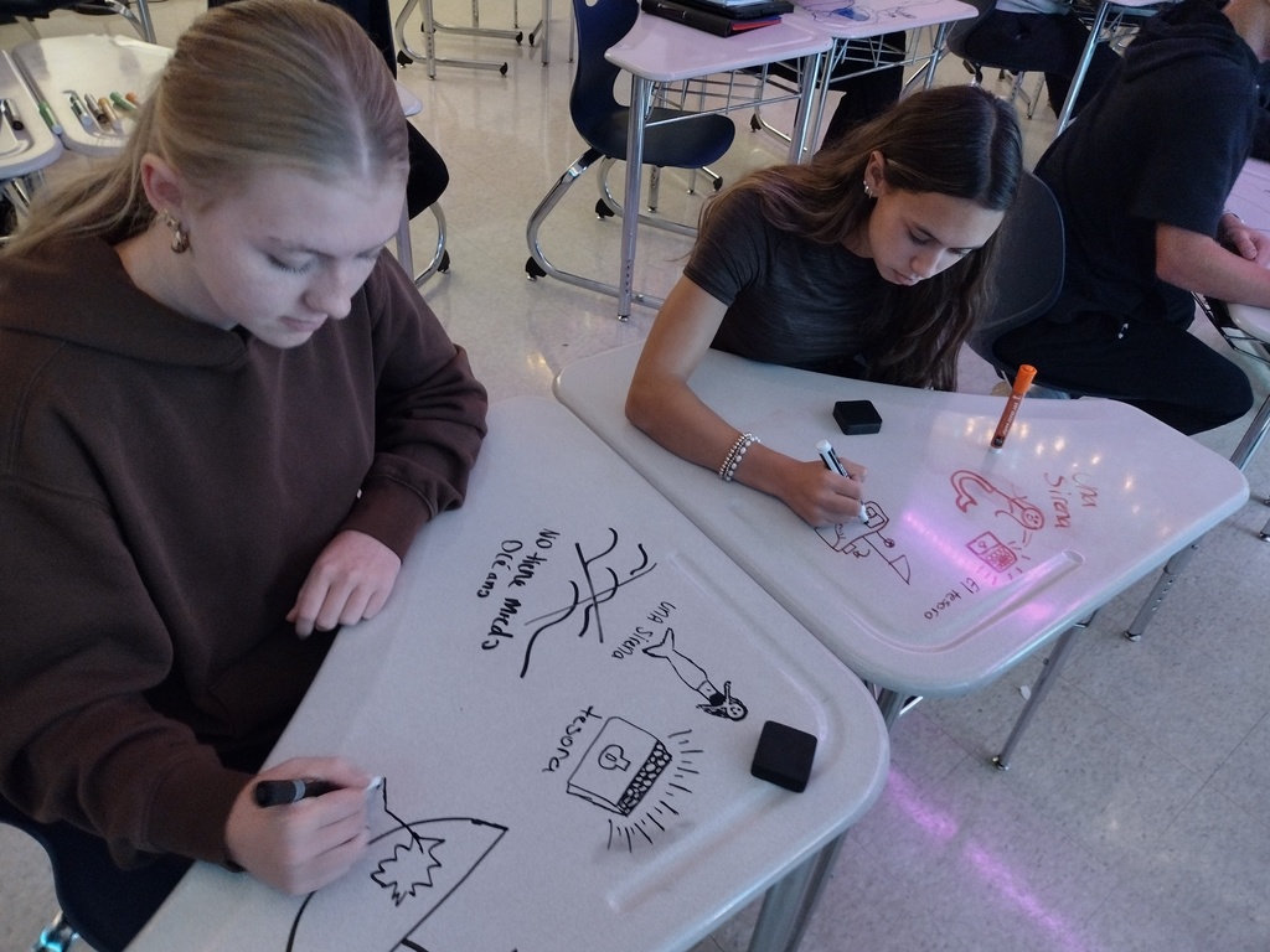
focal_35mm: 27
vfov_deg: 51.4
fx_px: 991
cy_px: 476
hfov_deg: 65.3
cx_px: 635
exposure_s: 1/15
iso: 1968
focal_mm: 4.71
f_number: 1.7
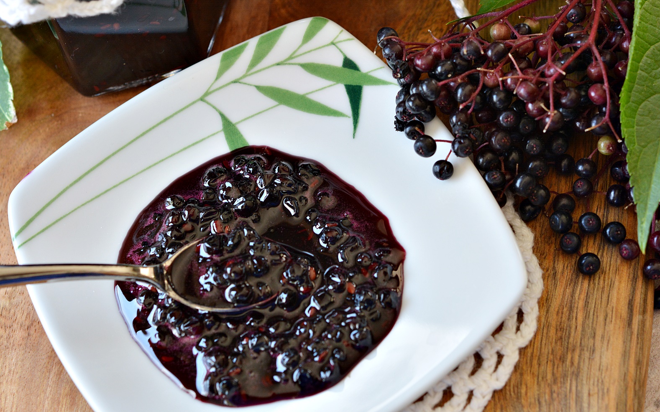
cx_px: 328
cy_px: 198
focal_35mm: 93
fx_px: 1673
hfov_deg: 22.3
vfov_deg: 14.1
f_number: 5.6
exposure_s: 1/125
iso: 500
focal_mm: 60
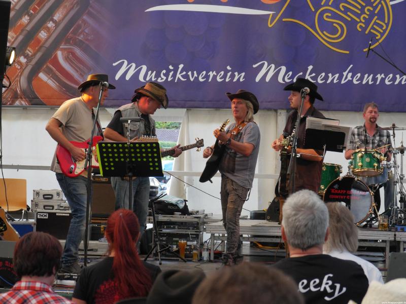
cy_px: 152
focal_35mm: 82
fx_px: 962
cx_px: 203
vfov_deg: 18.0
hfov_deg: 23.8
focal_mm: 41
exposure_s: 1/125
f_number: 5.3
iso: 1000
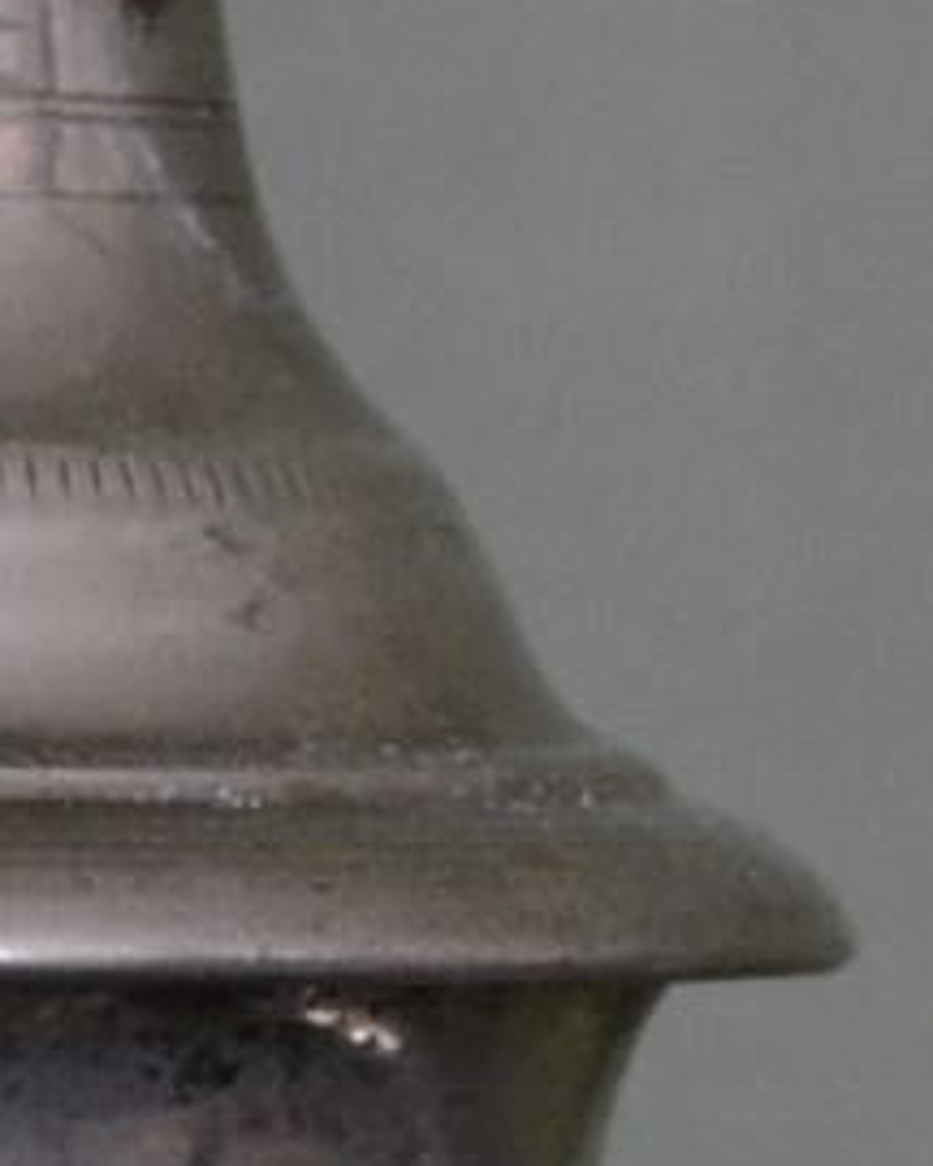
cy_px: 1291
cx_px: 721
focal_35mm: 361
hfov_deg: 4.3
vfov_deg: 5.3
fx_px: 12460
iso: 1100
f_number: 4.5
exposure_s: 1/60
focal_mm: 30
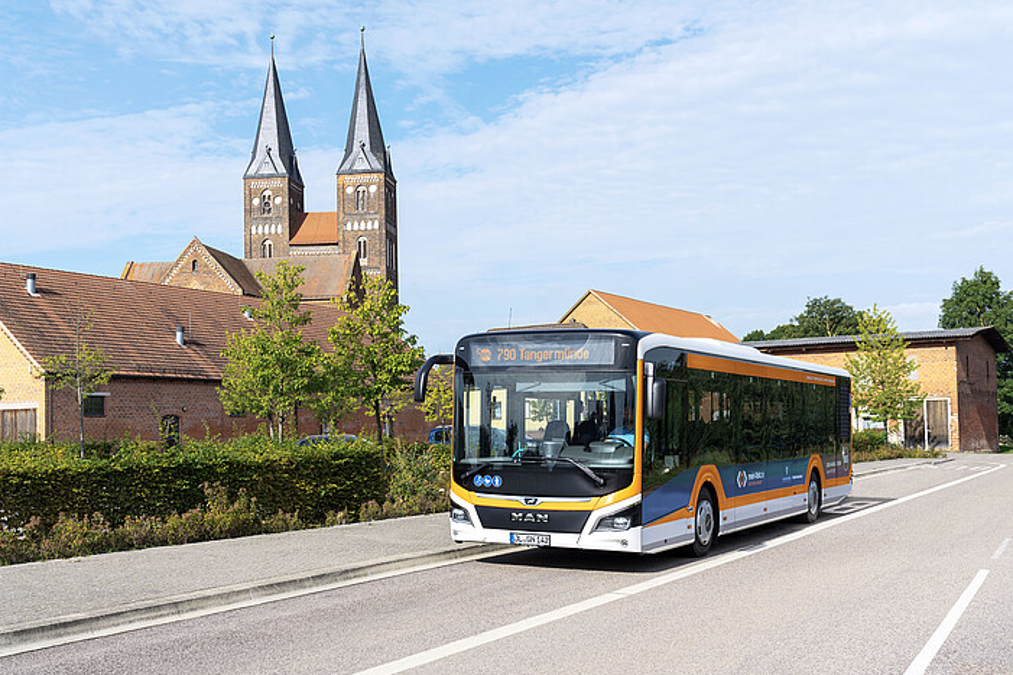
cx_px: 514
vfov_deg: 35.0
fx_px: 1069
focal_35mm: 38
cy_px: 338
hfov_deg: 50.7
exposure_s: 1/800
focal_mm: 37
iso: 200
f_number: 6.3
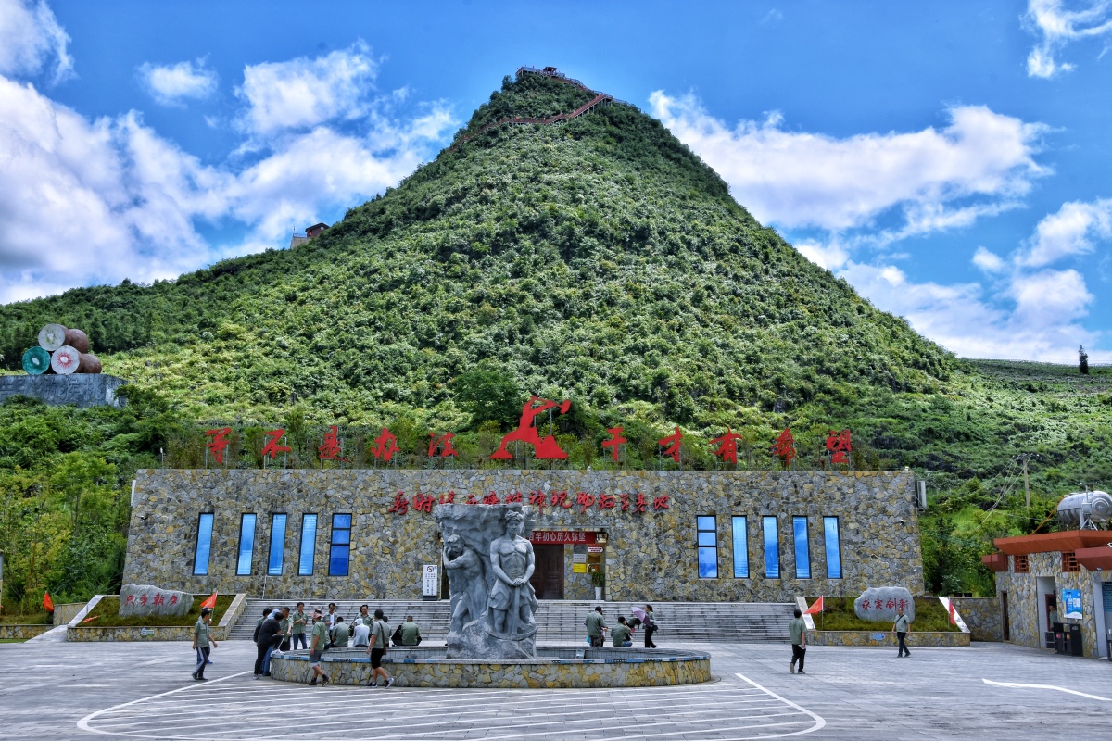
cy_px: 370
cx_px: 556
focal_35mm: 44
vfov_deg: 30.8
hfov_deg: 45.0
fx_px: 1344
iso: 100
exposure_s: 1/40
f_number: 18
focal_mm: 29
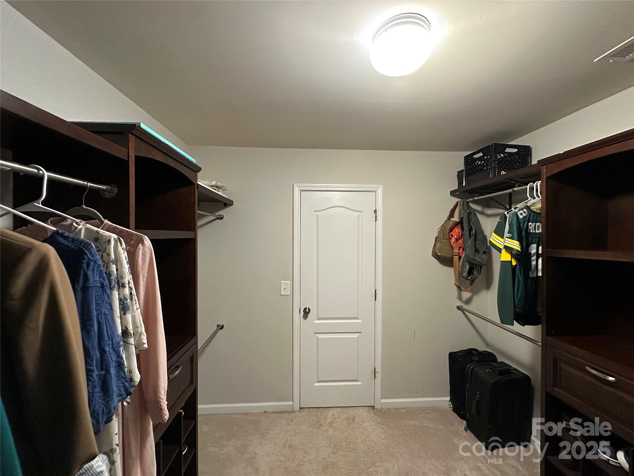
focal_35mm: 14
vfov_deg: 85.7
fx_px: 256
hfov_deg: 102.1
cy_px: 238
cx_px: 317
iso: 500
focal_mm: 2.22
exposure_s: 1/60
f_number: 2.2
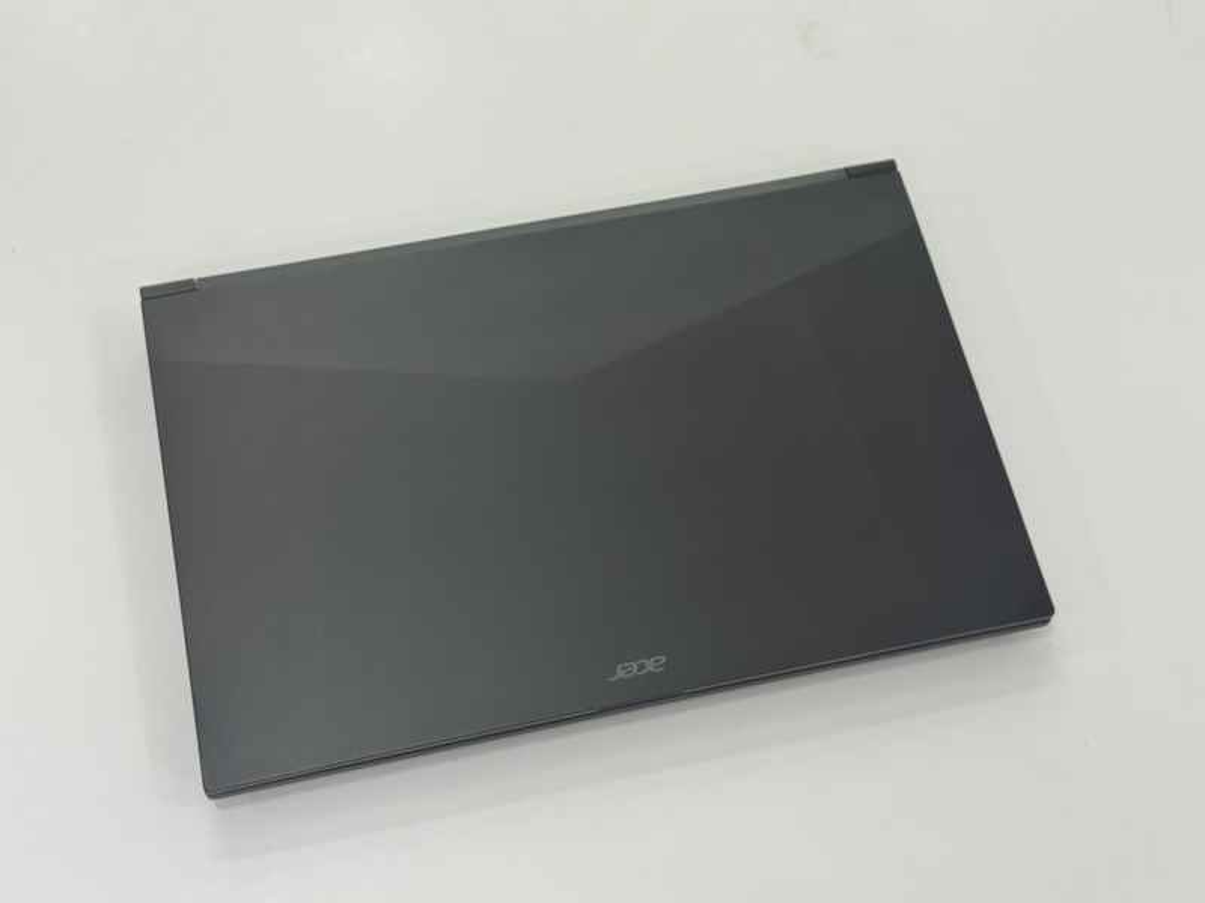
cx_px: 602
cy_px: 452
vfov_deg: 30.3
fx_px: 1671
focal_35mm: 48
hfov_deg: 39.7
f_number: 1.78
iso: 80
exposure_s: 1/100
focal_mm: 6.76
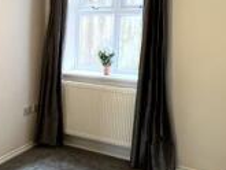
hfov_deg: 38.7
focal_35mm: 46
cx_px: 28
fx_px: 301
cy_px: 94
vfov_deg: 31.5
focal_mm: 1.57
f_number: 1.8
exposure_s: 1/100
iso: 160
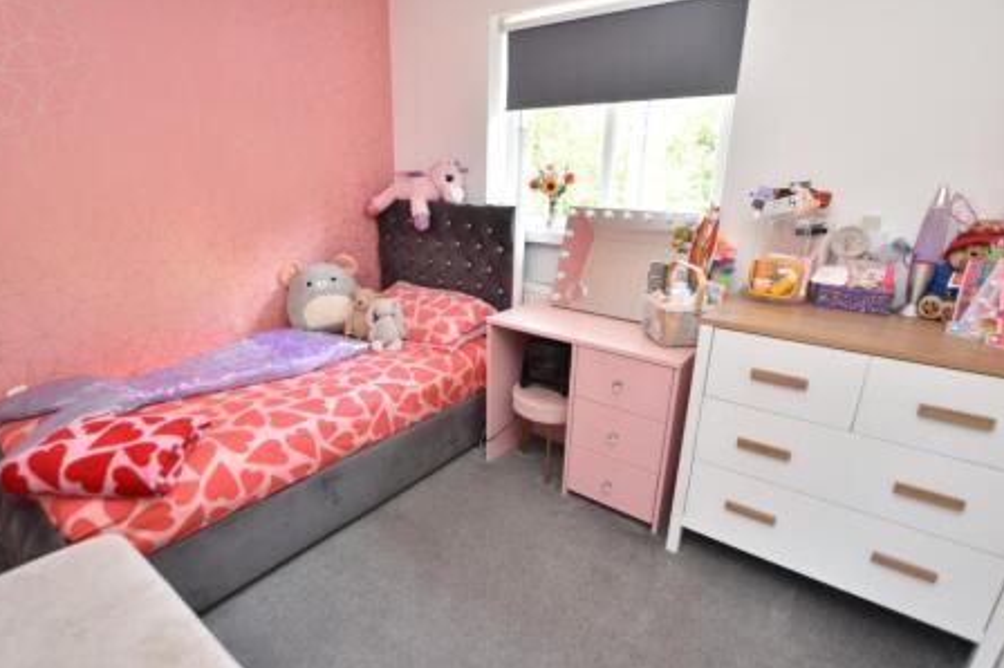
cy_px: 346
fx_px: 489
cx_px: 482
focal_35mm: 18
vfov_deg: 68.7
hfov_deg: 91.5
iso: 125
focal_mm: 11
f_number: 3.5
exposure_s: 1/15
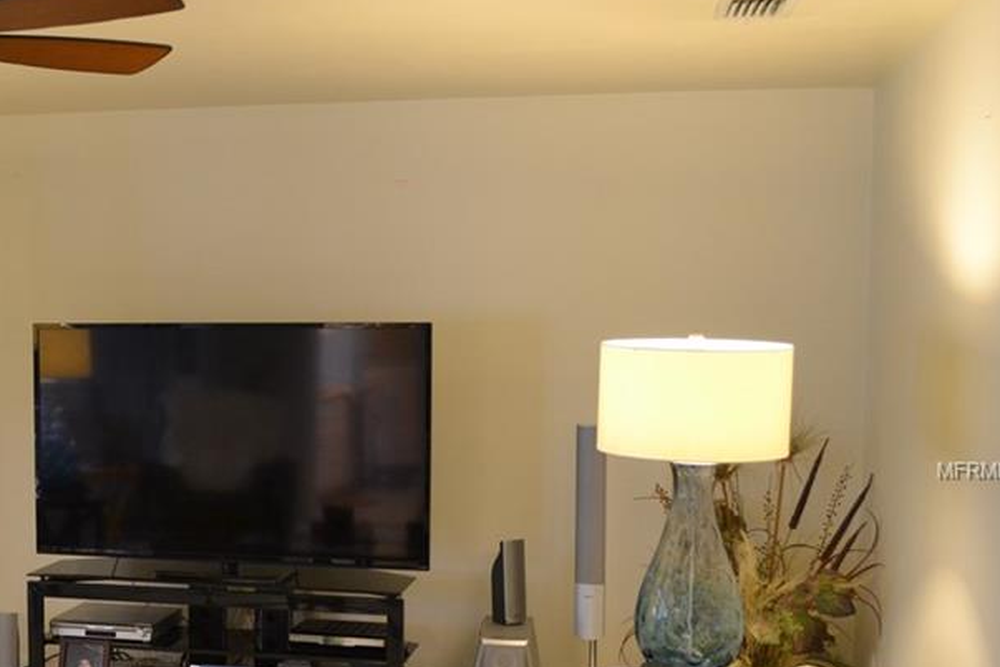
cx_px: 182
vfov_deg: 24.0
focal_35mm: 56
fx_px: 1555
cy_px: 471
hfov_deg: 34.4
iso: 1000
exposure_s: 1/15
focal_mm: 22
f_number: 3.8
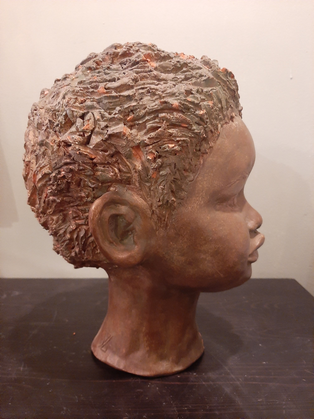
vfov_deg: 67.3
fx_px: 314
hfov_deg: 53.1
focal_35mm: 26
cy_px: 210
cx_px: 157
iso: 500
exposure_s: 1/20
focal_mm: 3.93
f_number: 1.7
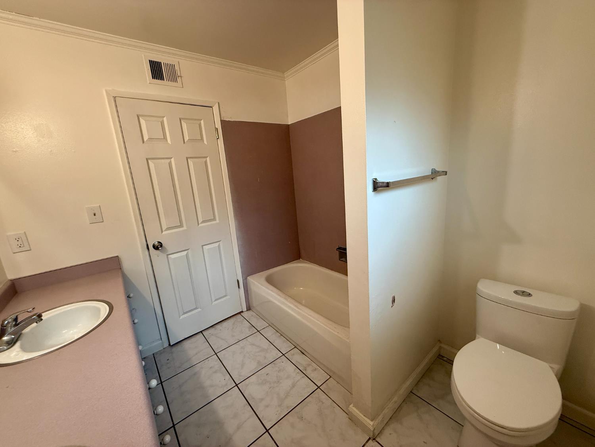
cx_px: 298
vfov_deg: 85.7
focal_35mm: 14
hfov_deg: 102.1
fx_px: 241
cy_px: 224
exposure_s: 1/120
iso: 200
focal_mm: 2.22
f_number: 2.2
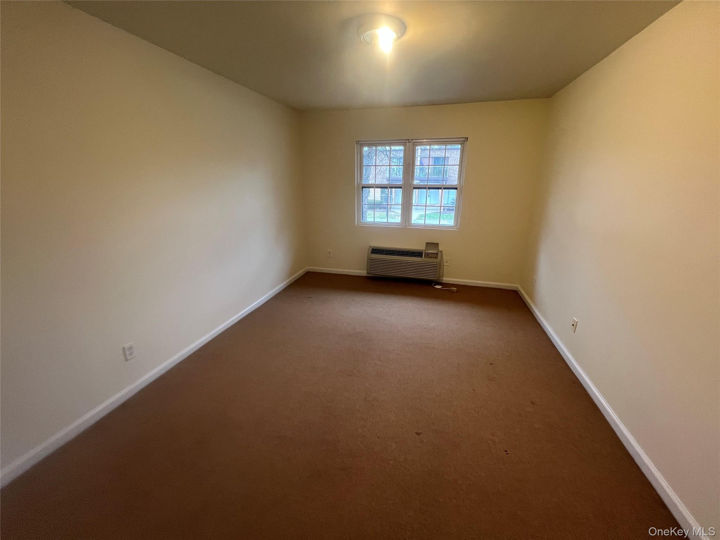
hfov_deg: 106.2
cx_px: 360
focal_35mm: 13
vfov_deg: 89.9
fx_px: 270
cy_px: 270
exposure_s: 1/60
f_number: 1.8
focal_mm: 1.57
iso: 250
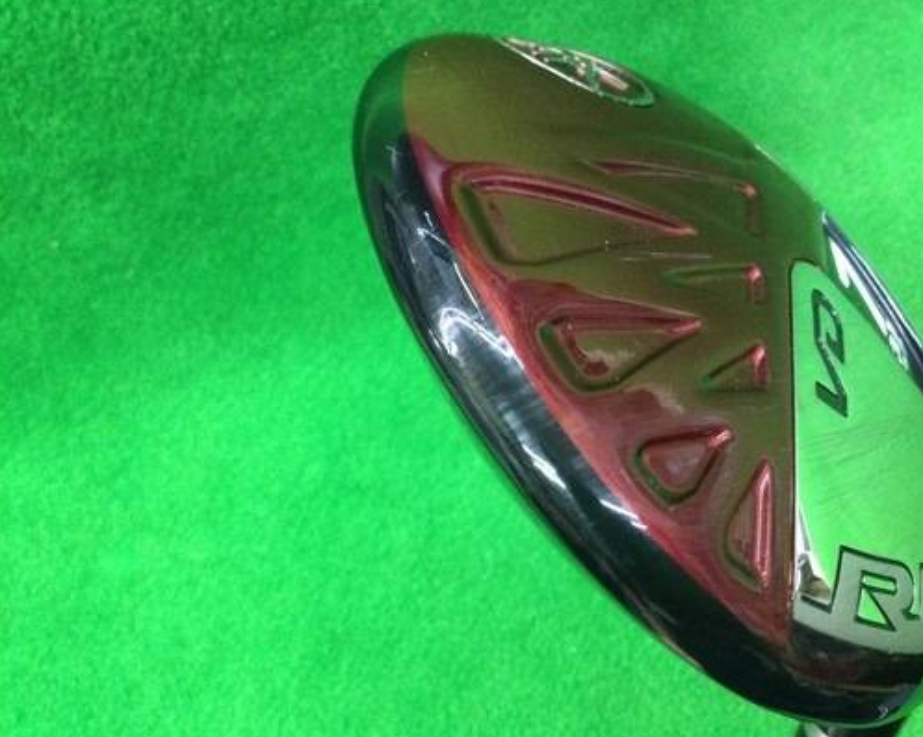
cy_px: 347
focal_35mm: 39
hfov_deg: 46.4
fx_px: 1065
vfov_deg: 38.2
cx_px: 591
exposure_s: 1/24
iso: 200
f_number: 2.4
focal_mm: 3.3
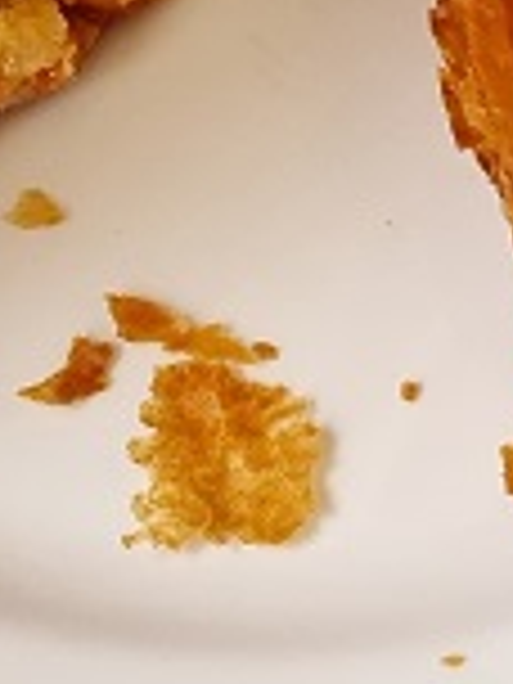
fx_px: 2253
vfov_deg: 17.1
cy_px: 97
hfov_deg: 13.0
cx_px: 274
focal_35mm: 114
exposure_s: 1/120
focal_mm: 5.4
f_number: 1.8
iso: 250
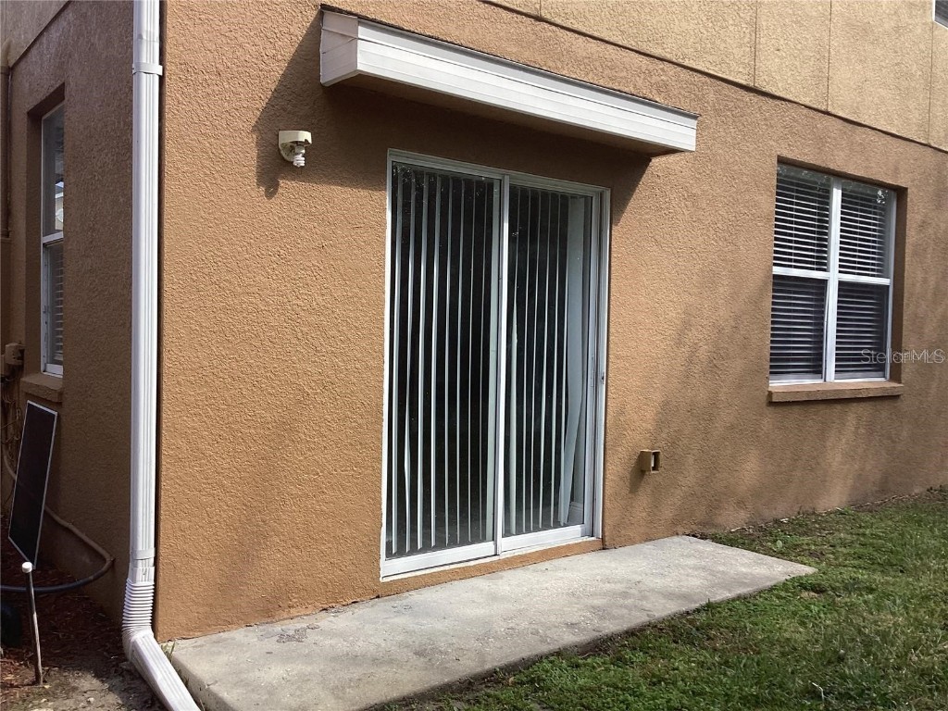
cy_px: 356
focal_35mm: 31
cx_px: 474
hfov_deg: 58.4
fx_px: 849
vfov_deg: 45.4
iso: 25
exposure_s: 1/554
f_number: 2.4
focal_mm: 3.3
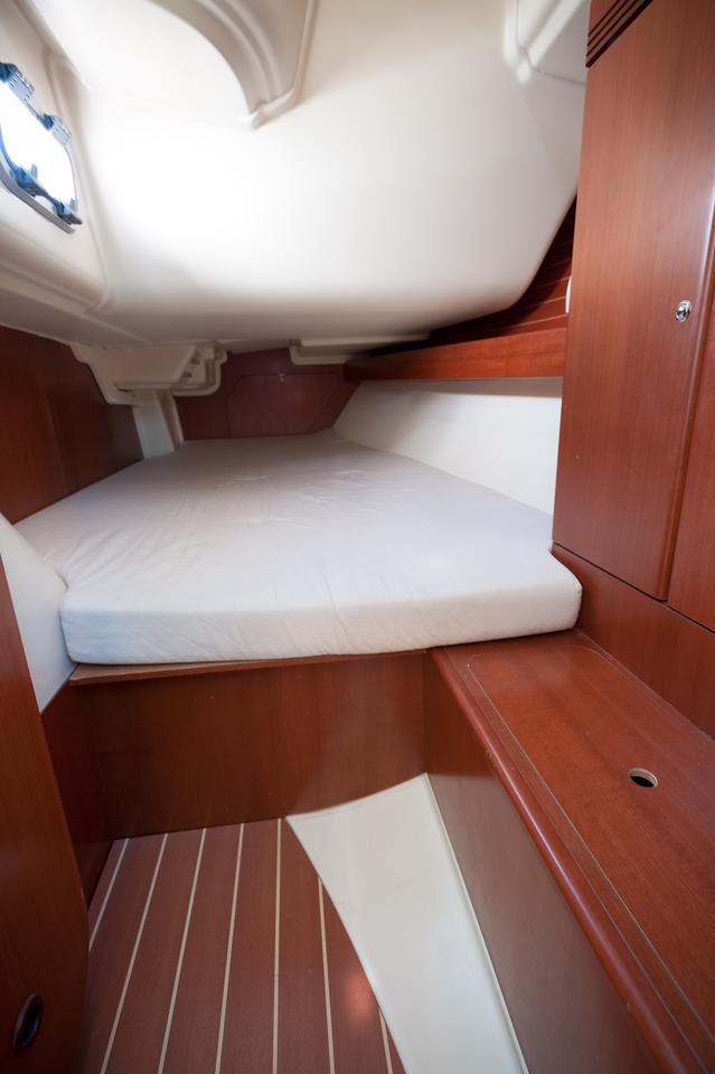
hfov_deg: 70.4
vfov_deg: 93.3
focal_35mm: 17
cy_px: 537
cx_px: 358
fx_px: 507
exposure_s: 1/13
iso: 1250
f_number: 7.1
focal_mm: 17
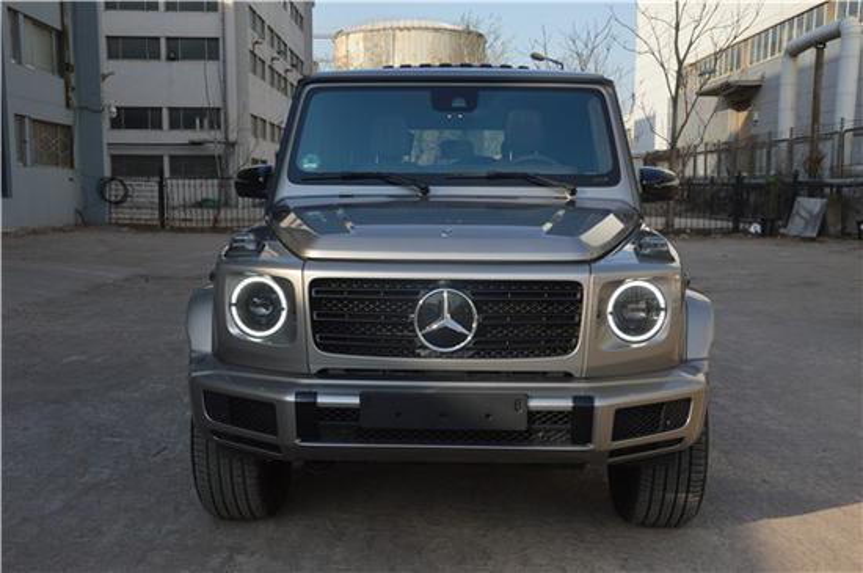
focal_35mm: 39
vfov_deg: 34.1
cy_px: 286
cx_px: 432
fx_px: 934
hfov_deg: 49.6
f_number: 6.3
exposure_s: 1/200
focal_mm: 26
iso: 100
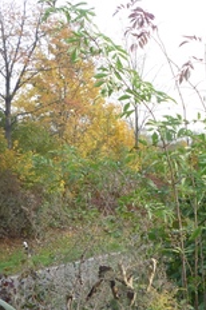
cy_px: 186
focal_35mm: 69
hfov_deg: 19.4
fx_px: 594
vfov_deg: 29.2
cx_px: 179
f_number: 4
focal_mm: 5.2
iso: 100
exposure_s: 1/125
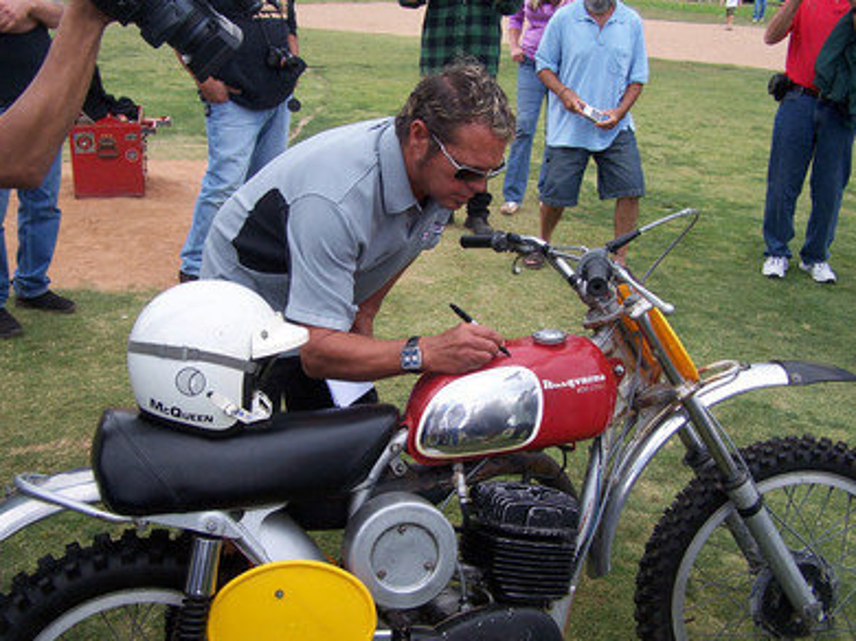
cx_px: 432
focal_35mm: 39
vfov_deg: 36.8
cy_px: 320
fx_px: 964
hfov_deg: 47.9
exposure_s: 1/500
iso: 80
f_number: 2.8
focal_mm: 6.3
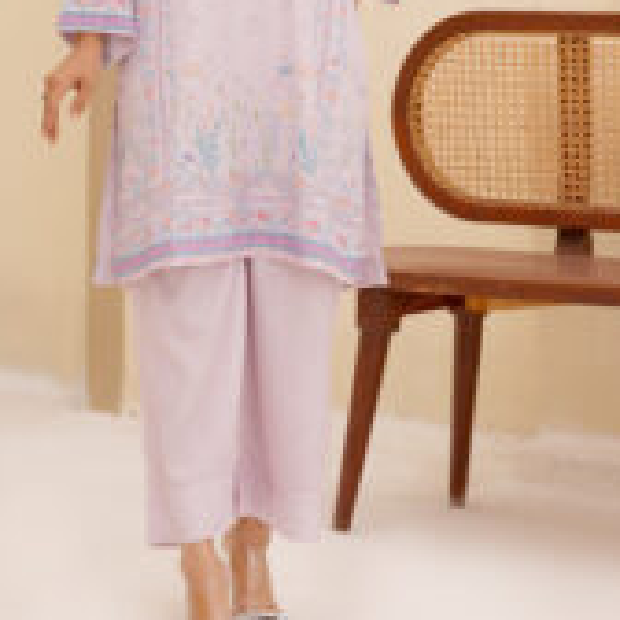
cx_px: 221
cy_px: -44
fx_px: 2506
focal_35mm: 124
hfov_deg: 14.1
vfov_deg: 13.8
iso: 50
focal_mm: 54.3
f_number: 4.5
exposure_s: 1/125
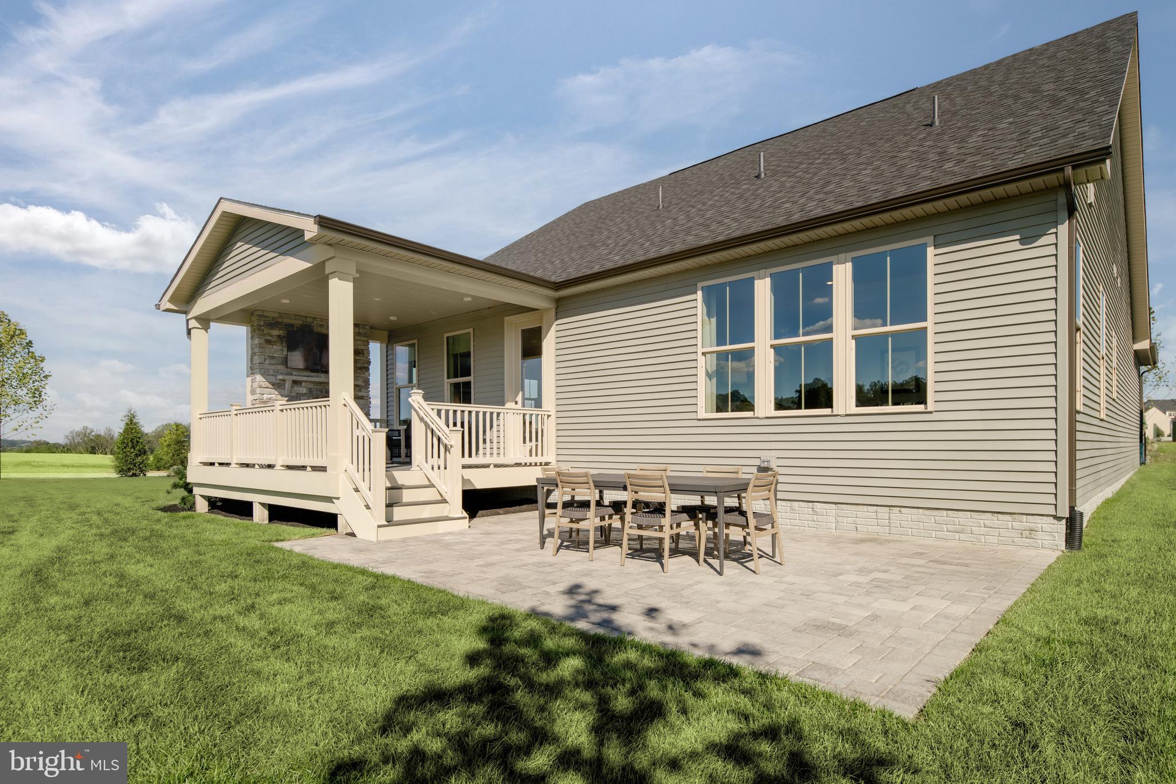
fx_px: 621
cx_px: 588
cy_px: 392
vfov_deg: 64.5
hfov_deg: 86.9
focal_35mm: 19
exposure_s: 1/250
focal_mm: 19
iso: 100
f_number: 8
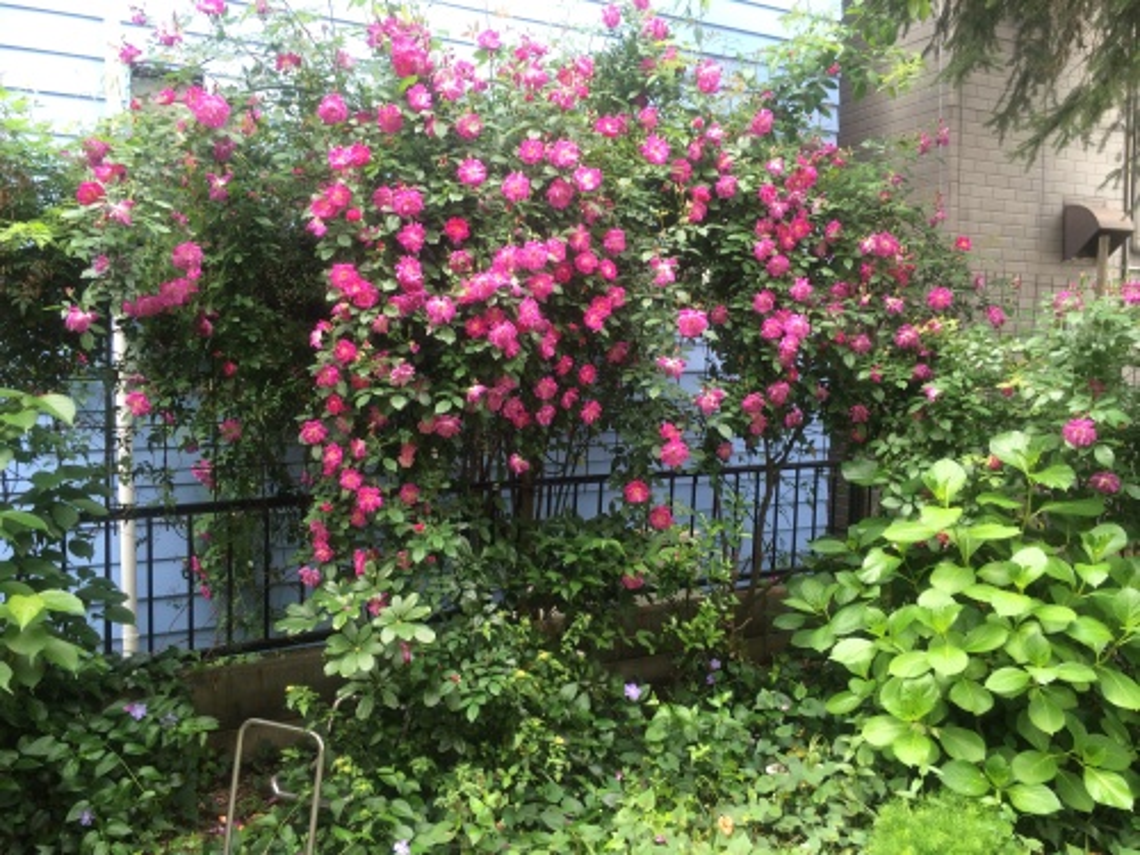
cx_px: 570
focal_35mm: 30
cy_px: 428
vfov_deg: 46.8
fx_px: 988
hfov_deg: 60.0
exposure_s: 1/120
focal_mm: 4.12
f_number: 2.2
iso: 64
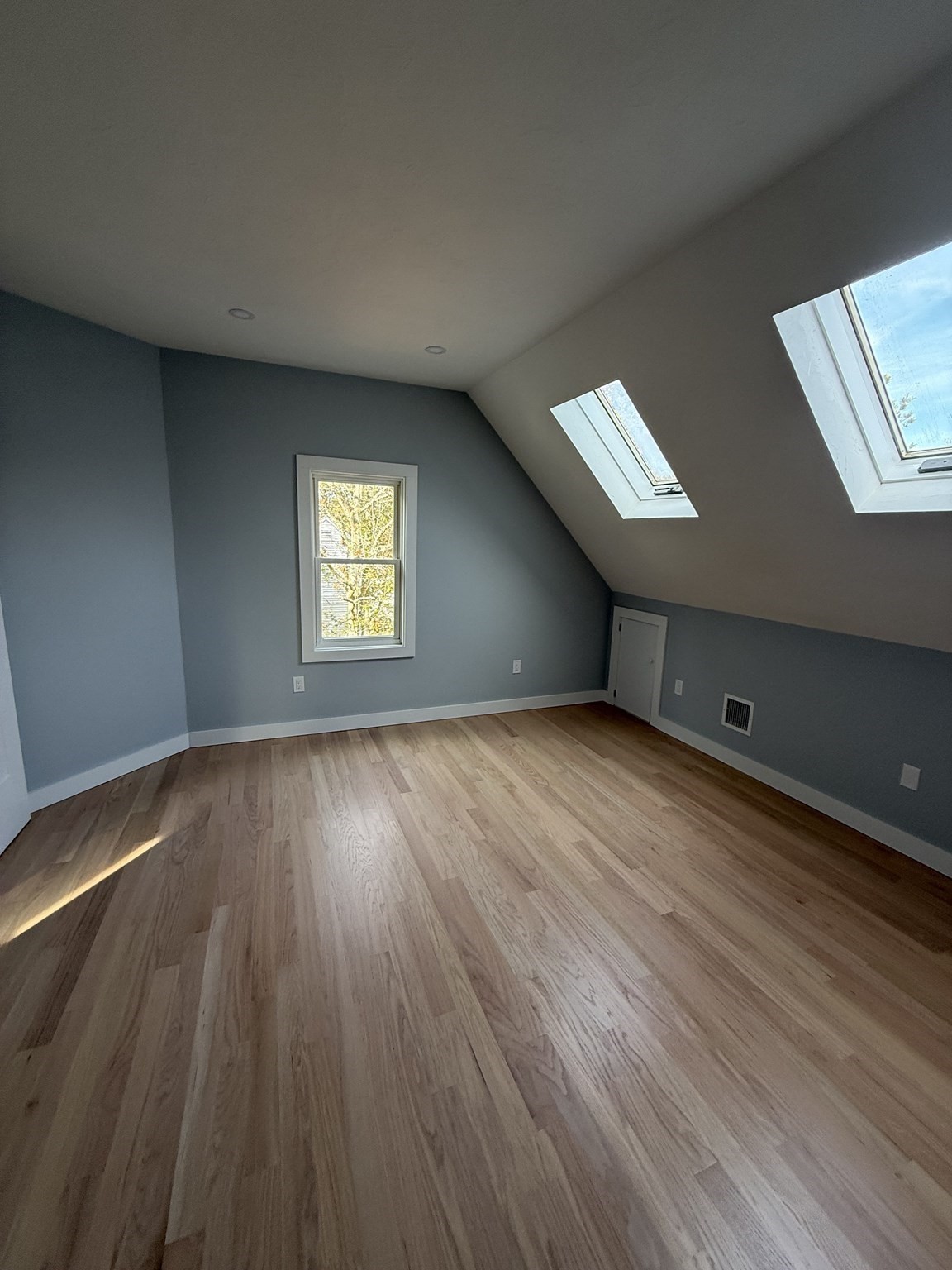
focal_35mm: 14
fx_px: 513
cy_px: 635
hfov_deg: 85.7
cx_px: 476
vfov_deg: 102.1
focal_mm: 2.22
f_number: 2.2
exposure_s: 1/99
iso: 125
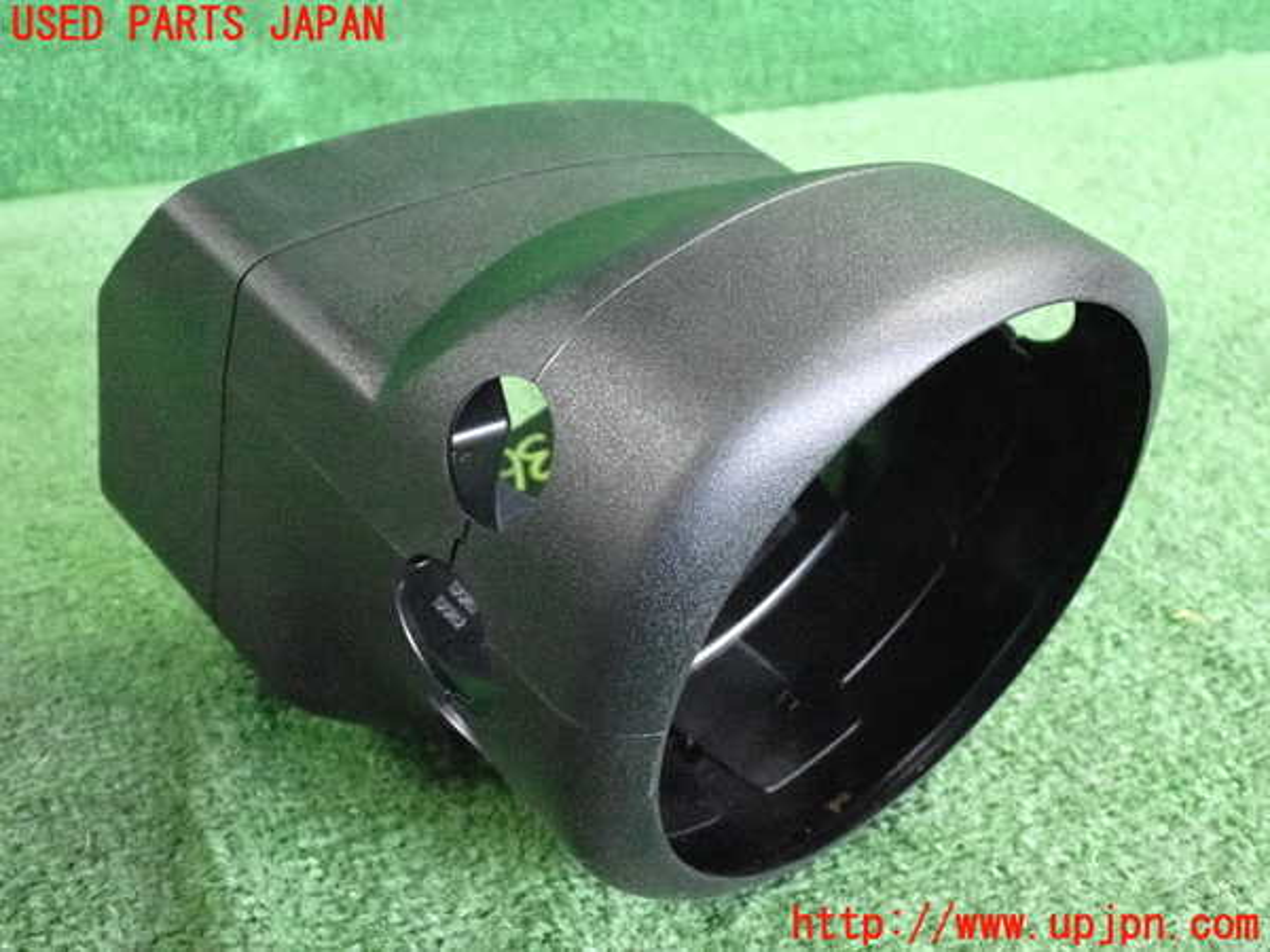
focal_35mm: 44
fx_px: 1614
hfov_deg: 42.9
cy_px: 476
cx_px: 635
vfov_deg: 32.9
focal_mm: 7.84
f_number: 2.9
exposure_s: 1/125
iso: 6400
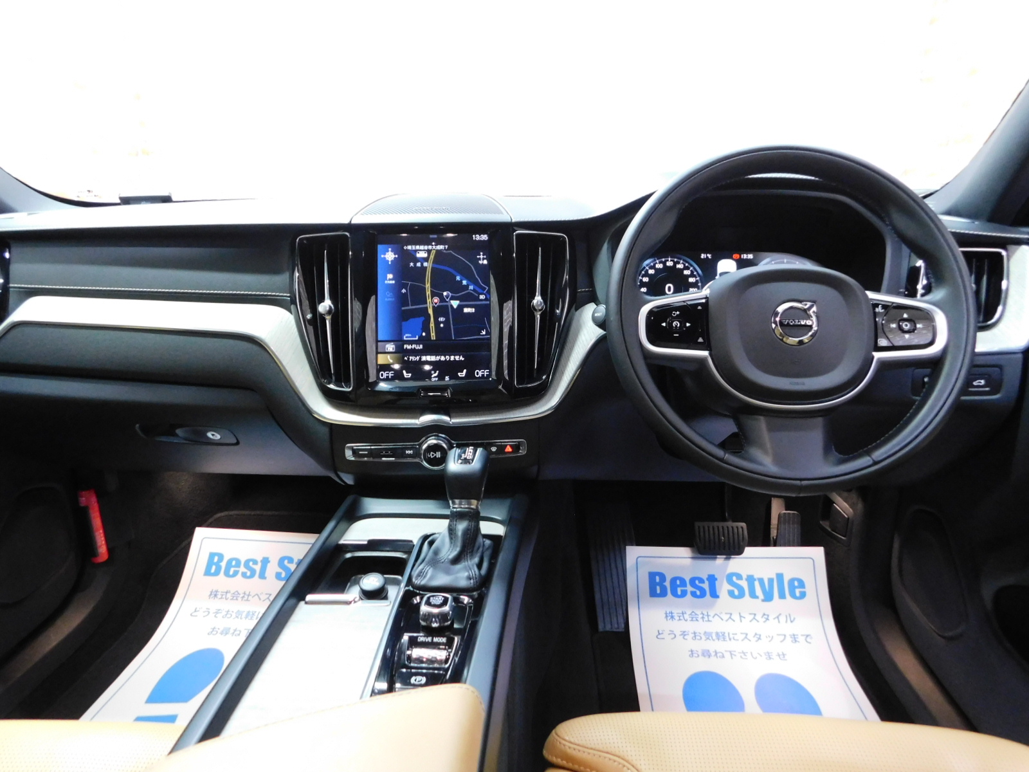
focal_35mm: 23
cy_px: 386
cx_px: 514
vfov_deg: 58.9
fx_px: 684
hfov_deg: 73.9
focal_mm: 4
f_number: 3
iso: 560
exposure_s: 1/8
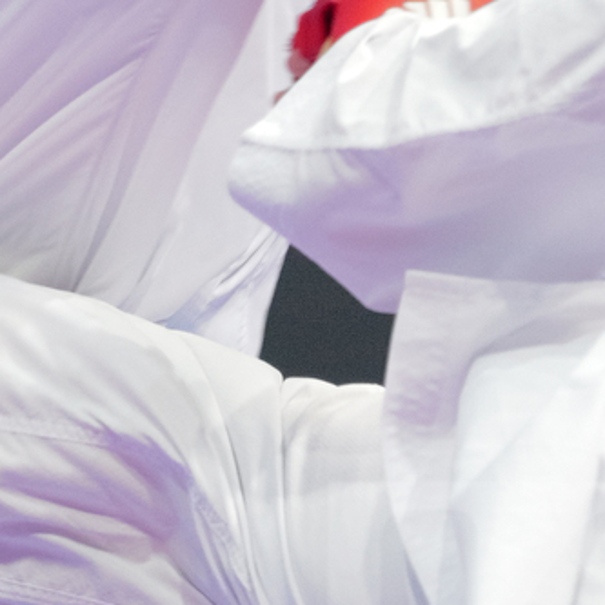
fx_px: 19516
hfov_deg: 1.8
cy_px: -100
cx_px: 536
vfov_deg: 1.8
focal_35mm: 987
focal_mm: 155
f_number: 2.8
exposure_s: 1/1000
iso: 2500
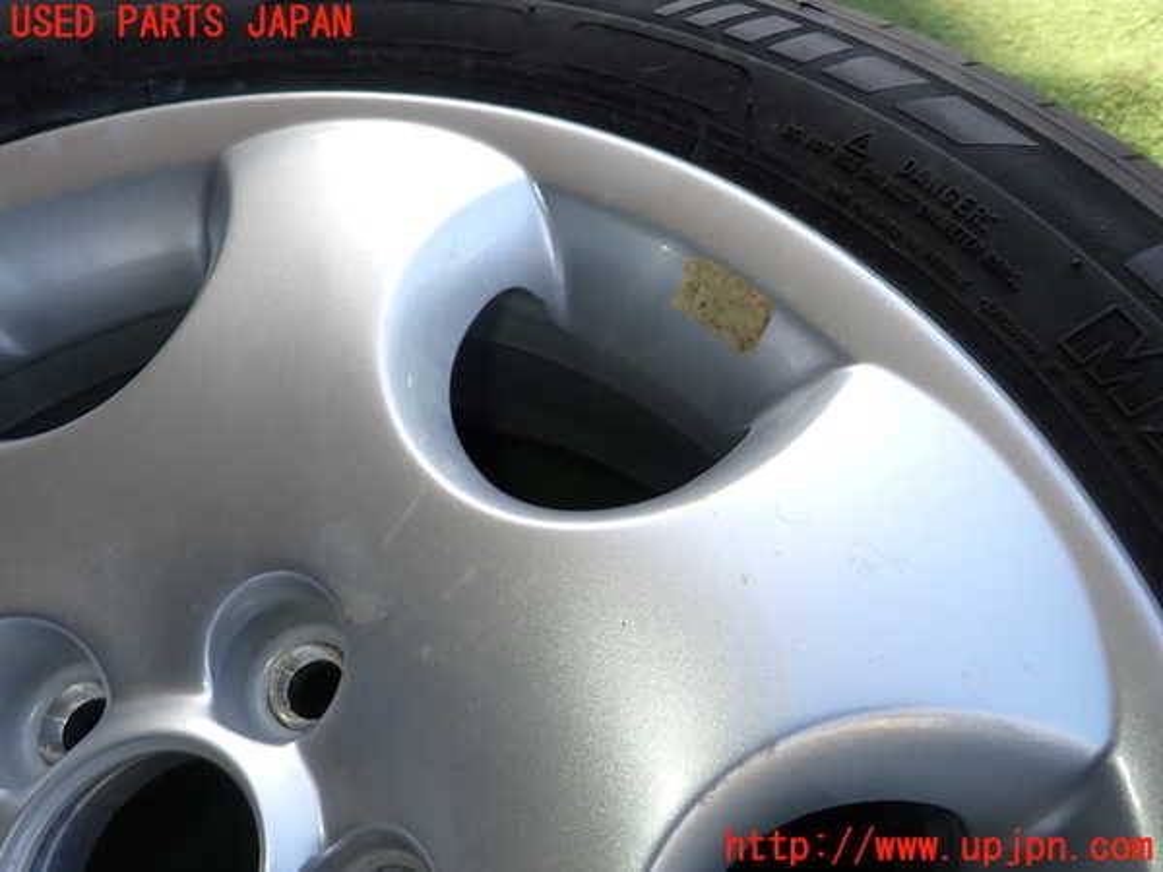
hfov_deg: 69.4
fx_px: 840
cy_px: 436
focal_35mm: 25
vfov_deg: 54.9
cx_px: 582
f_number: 5.6
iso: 100
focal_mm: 4.5
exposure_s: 1/50
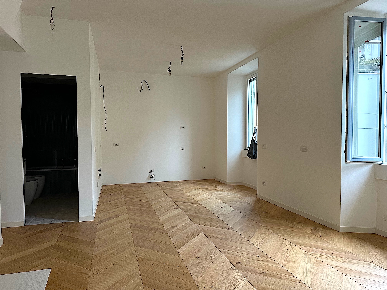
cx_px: 194
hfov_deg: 71.6
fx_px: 268
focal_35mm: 24
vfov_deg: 56.8
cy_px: 145
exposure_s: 1/50
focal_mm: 6.86
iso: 320
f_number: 1.78
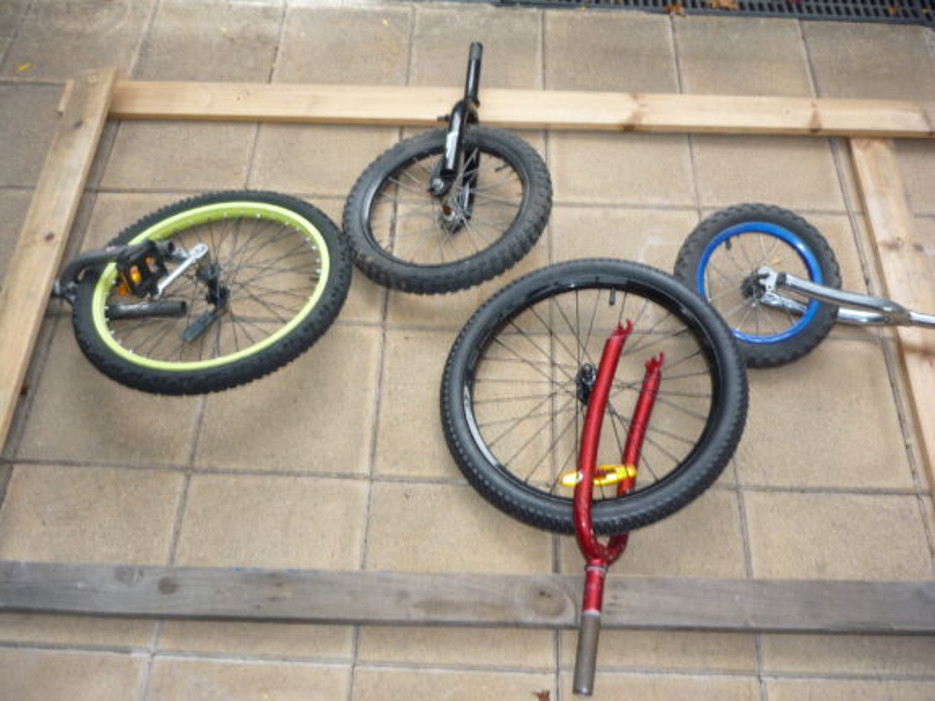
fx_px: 891
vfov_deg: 42.9
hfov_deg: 55.4
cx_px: 468
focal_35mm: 33
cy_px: 350
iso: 100
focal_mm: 5.5
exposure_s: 1/30
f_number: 2.8
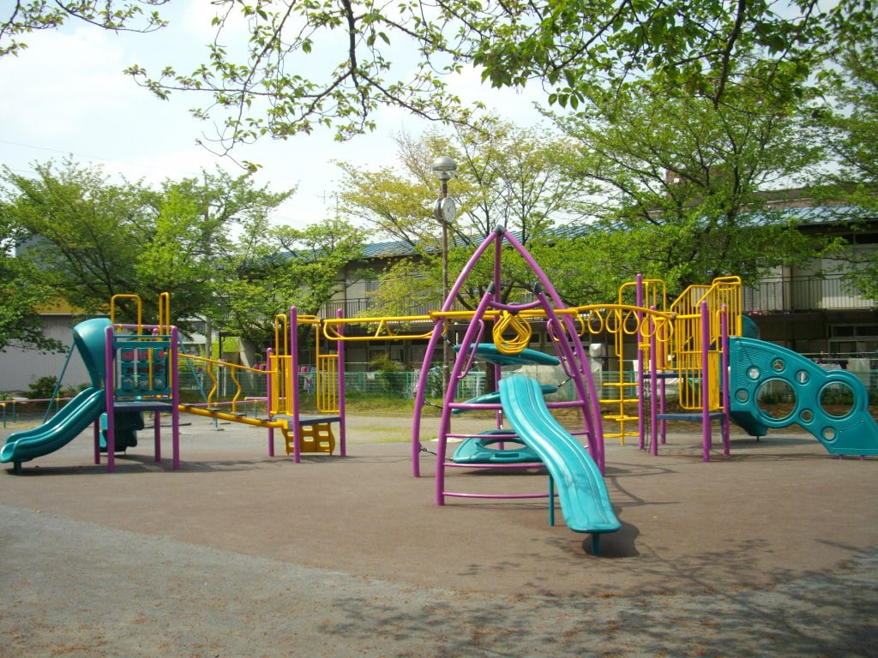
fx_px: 938
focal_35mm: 37
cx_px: 439
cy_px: 329
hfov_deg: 50.1
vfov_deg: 38.7
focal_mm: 6.2
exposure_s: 1/320
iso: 100
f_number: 5.6
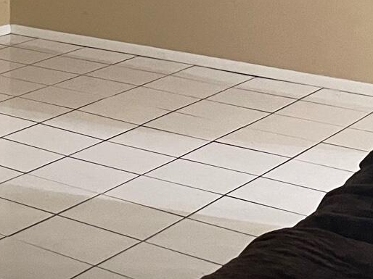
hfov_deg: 15.9
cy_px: -141
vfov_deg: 13.6
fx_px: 1099
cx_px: -332
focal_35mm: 102
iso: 500
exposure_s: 1/30
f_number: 1.6
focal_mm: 5.1
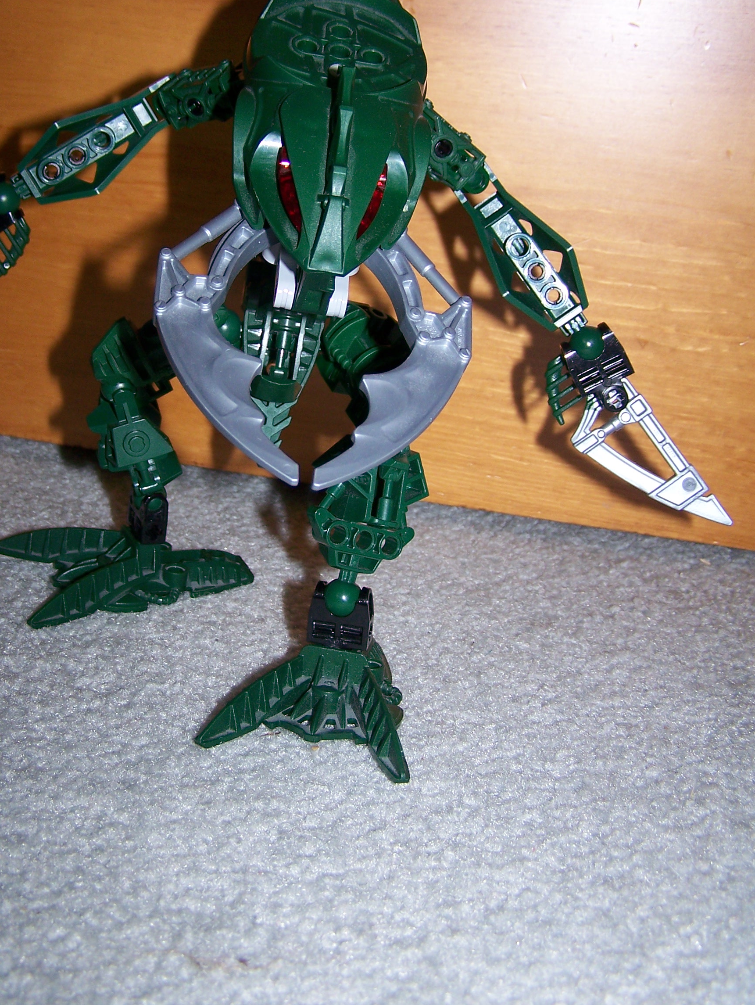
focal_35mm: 47
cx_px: 304
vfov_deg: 40.2
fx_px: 1365
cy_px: 392
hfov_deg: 30.8
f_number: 2.8
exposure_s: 1/60
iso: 80
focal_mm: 6.3
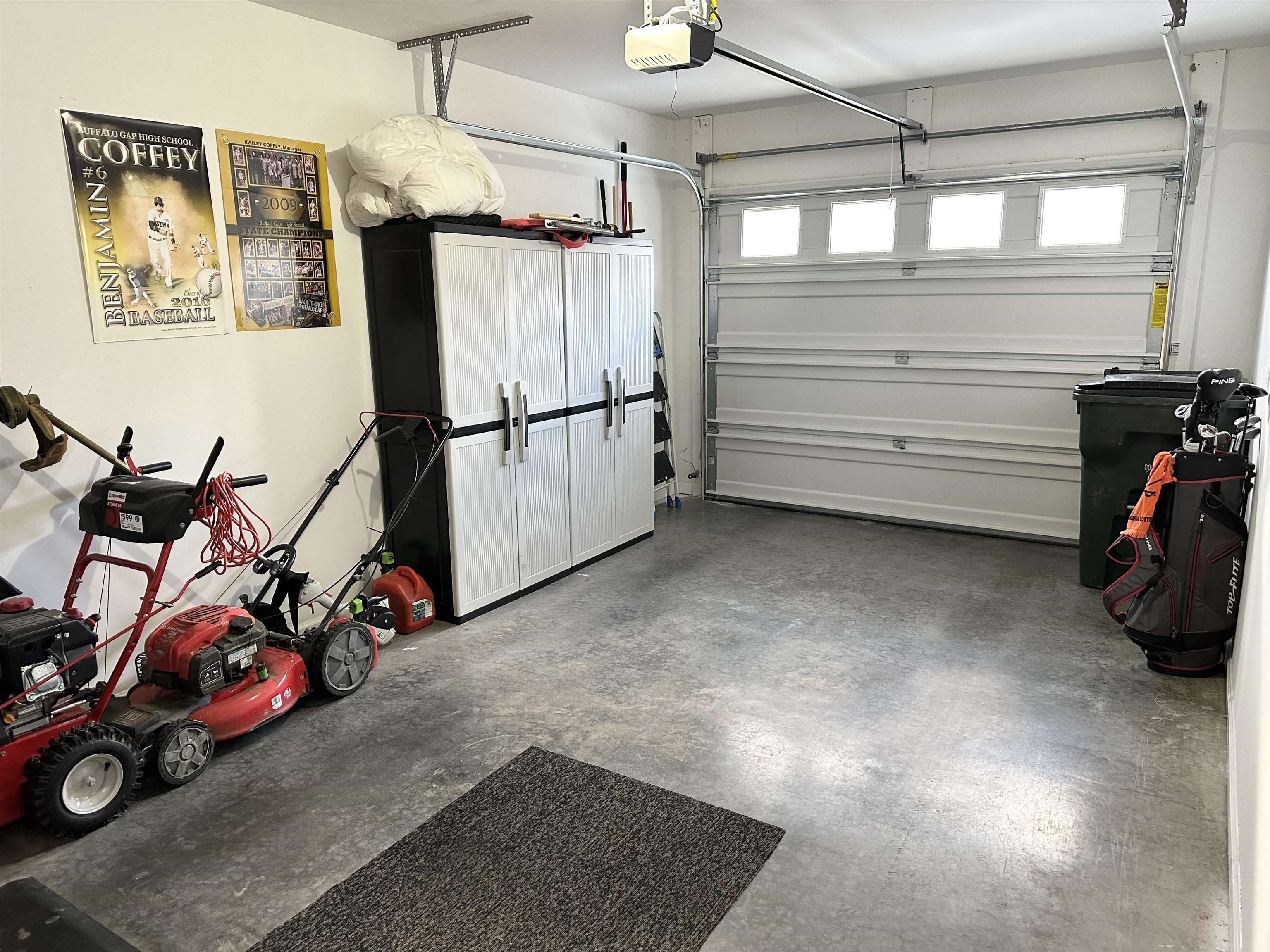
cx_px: 635
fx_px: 881
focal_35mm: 24
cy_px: 476
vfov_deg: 56.8
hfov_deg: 71.6
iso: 320
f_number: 1.78
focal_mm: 6.86
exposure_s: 1/60
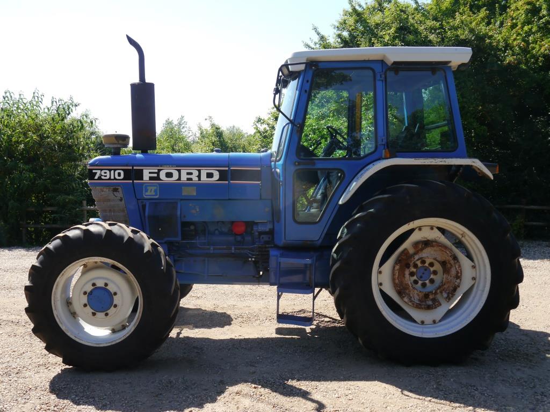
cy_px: 206
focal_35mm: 32
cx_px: 275
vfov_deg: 44.2
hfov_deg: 56.8
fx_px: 508
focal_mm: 16
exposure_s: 1/250
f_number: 6.3
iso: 160
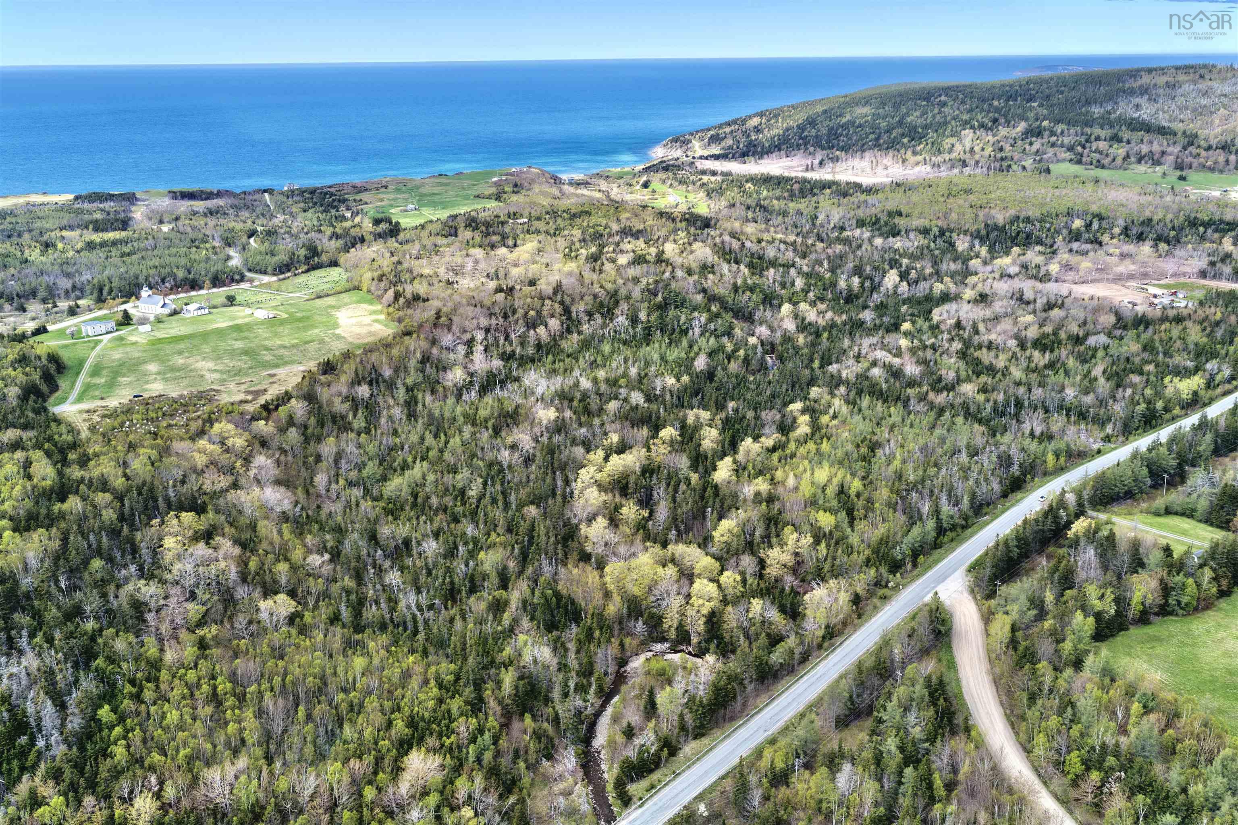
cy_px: 412
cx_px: 619
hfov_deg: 65.5
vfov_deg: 46.4
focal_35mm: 28
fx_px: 963
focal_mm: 14.45
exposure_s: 1/1250
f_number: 2.8
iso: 270
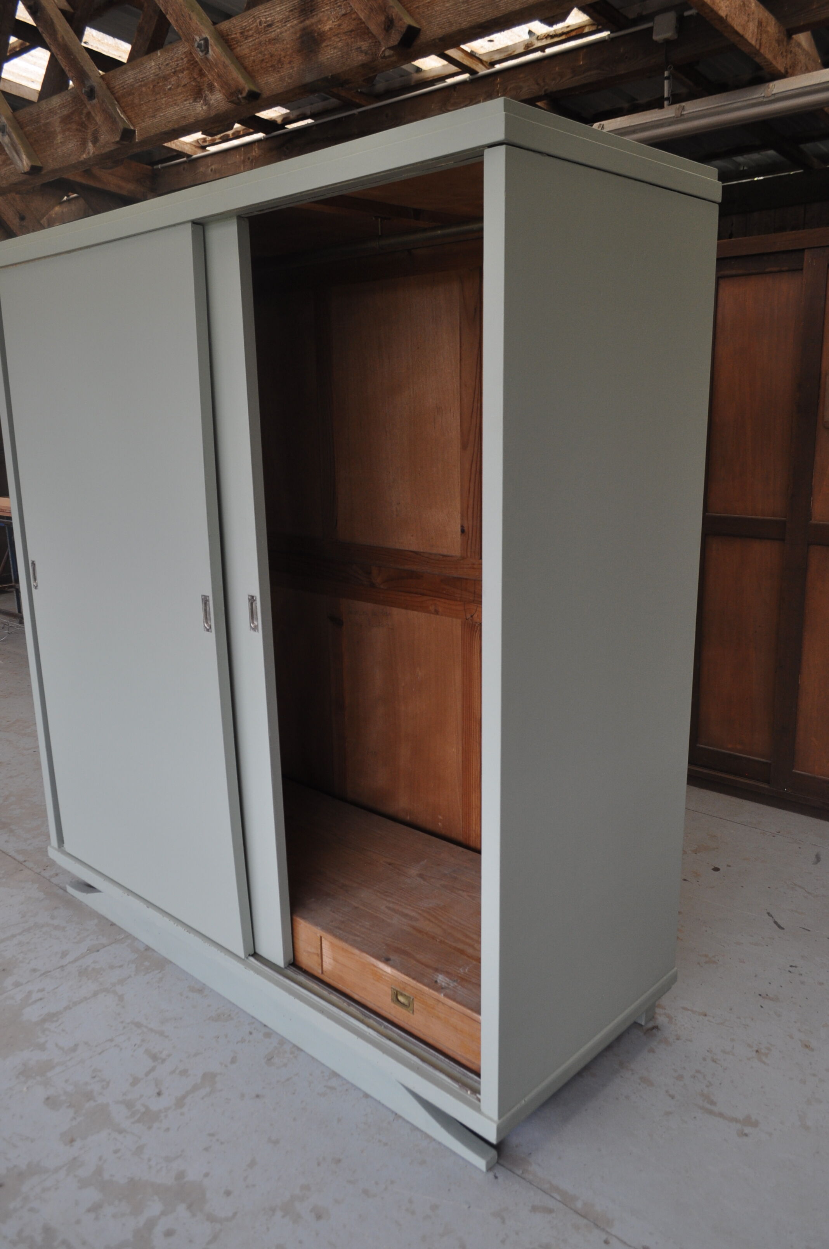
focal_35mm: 27
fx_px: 935
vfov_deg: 67.4
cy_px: 624
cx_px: 414
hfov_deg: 47.8
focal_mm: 18
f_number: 5
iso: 400
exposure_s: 1/100
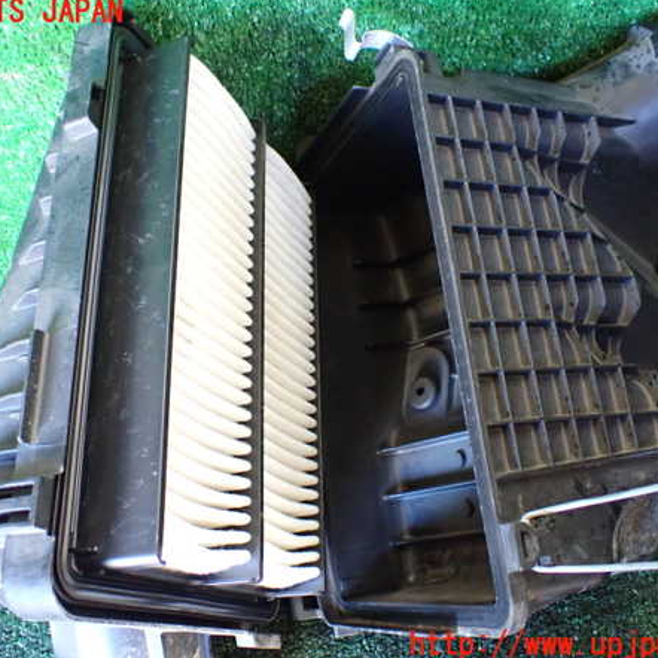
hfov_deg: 46.0
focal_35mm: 36
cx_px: 299
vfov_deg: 46.0
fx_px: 774
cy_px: 329
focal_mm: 5.4
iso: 1000
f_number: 2.3
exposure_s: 1/30
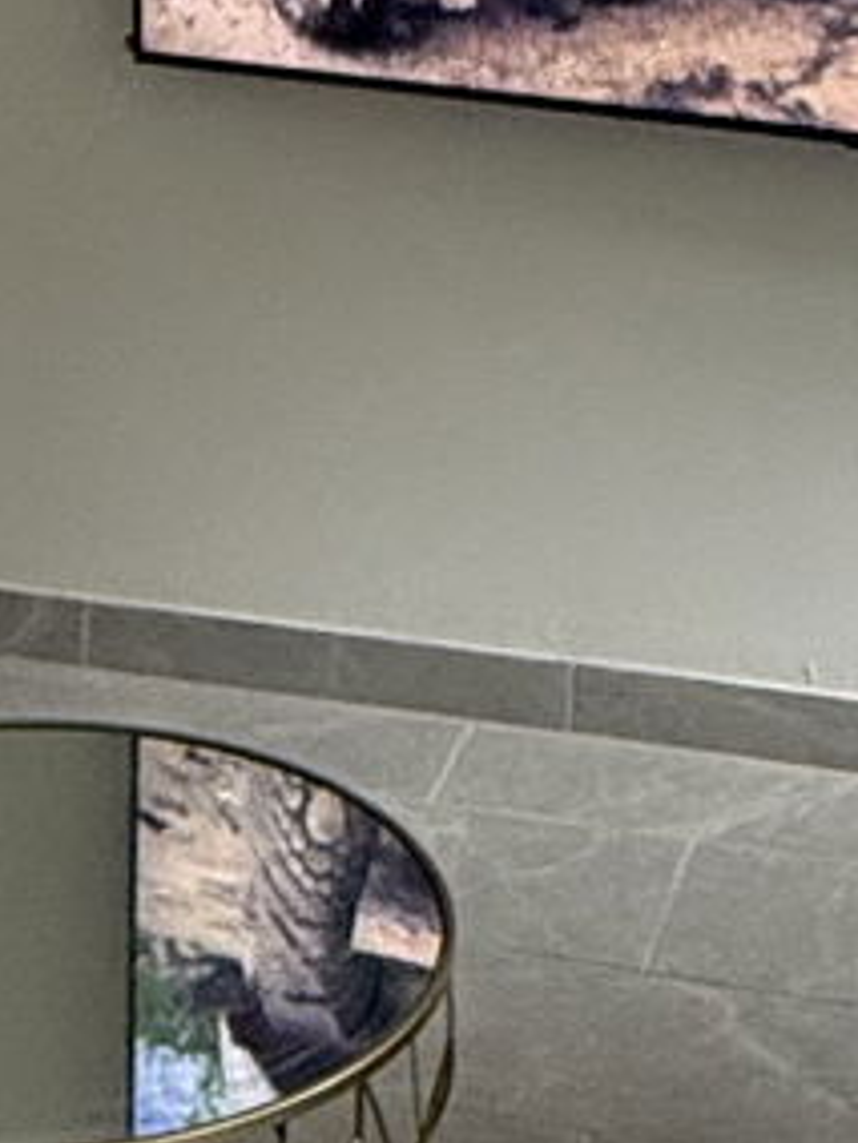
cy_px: 163
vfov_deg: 18.5
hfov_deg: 14.1
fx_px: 3470
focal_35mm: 105
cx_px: 254
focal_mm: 2.22
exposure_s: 1/100
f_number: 2.2
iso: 250
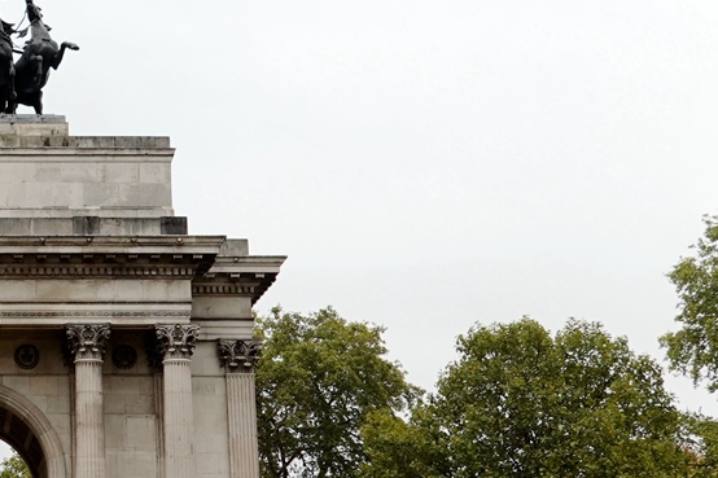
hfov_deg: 24.4
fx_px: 1555
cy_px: 196
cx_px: -49
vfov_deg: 17.5
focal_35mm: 78
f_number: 4
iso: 200
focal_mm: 9
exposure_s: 1/400
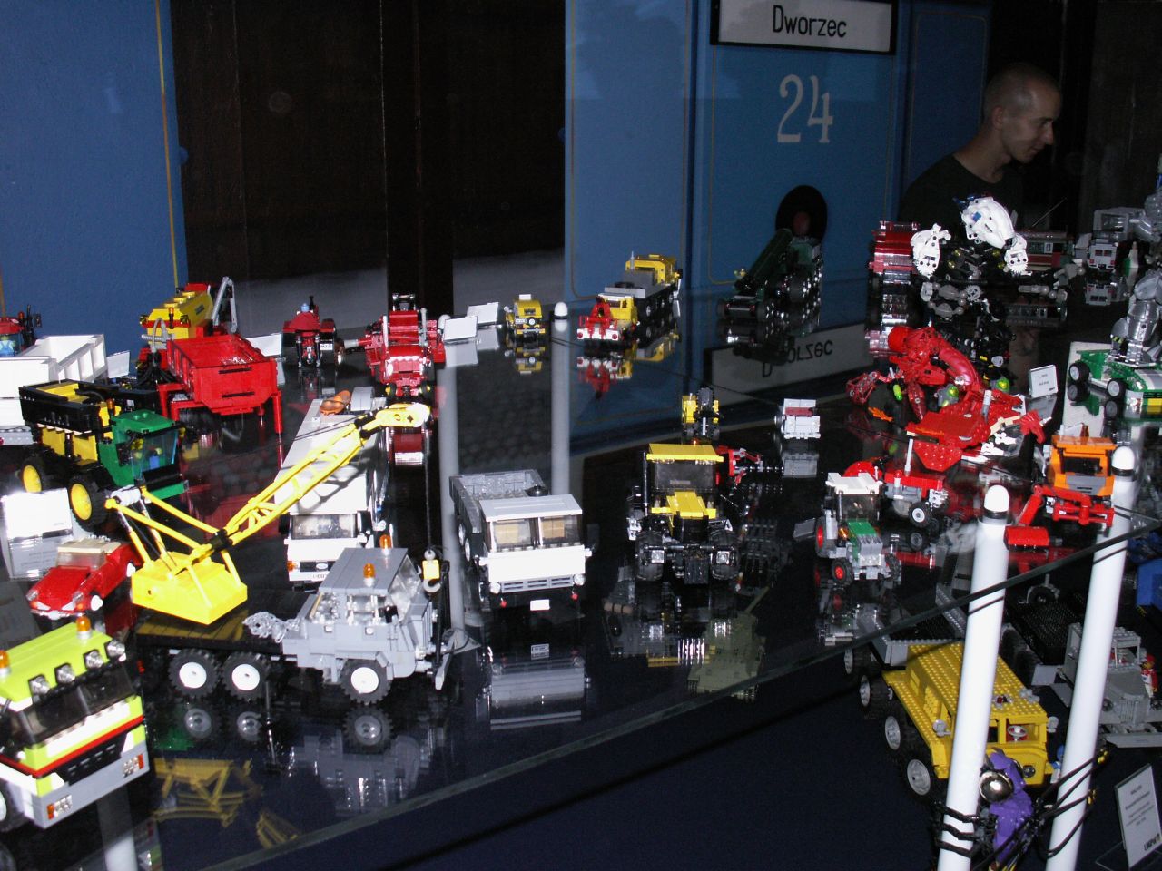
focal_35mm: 35
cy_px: 436
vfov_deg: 40.7
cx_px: 581
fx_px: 1175
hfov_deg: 52.6
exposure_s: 1/60
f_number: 2.8
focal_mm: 5.86
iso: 160
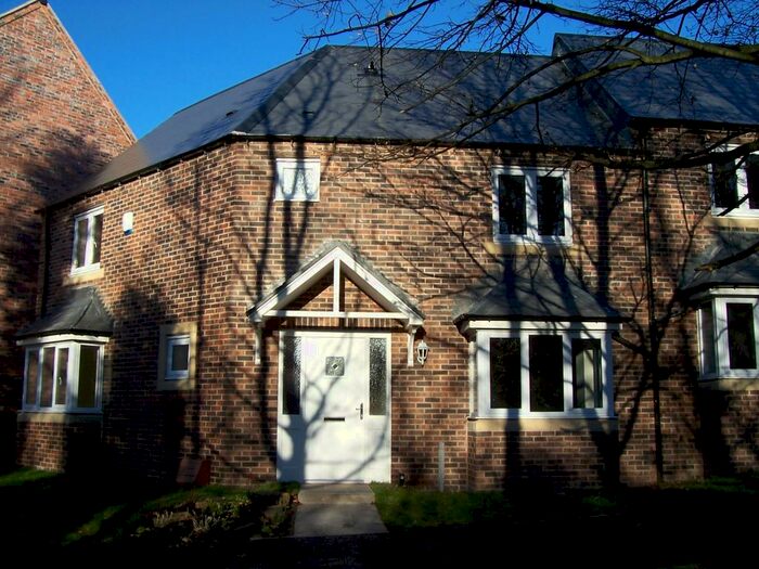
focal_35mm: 34
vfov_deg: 41.8
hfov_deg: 54.0
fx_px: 745
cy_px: 284
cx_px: 380
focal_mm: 5.6
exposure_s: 1/350
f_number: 5.6
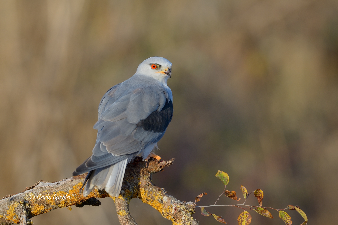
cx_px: 169
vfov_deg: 2.3
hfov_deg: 3.4
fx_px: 5632
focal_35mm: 600
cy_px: 112
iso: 640
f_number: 6.3
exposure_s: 1/800
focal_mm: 600
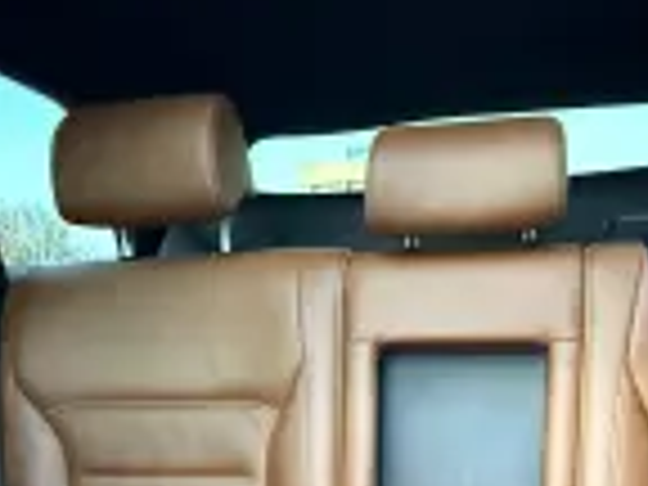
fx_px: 655
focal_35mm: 35
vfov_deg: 34.3
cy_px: 554
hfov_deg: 52.1
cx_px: 405
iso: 1600
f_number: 2.2
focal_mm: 2.22
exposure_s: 1/40
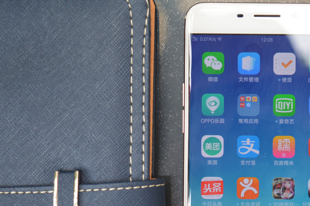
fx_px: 1179
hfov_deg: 14.8
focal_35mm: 137
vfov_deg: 10.0
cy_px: 155
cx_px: 268
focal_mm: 48
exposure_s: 1/125
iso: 400
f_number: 5.3
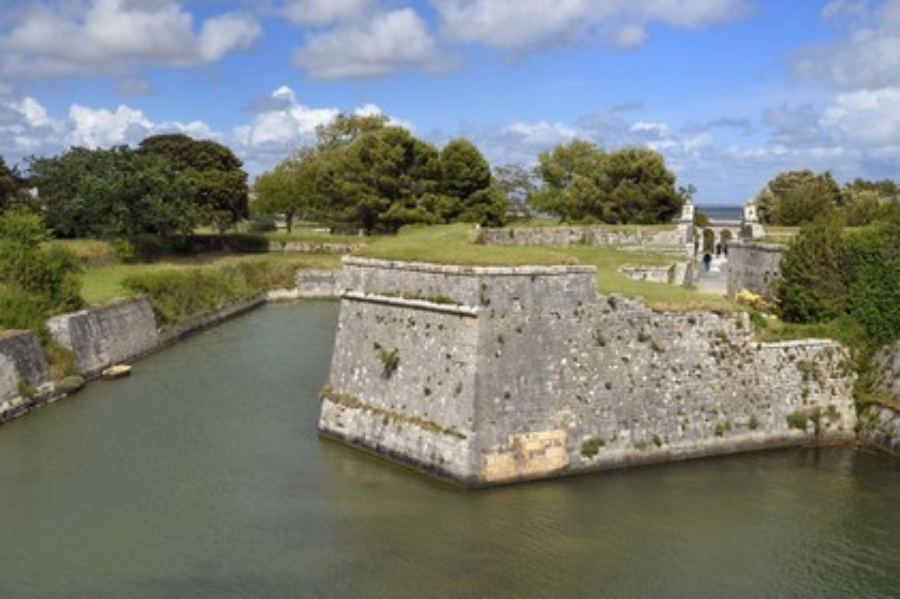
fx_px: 1049
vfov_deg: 31.8
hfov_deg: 46.4
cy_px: 300
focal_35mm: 42
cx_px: 450
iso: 200
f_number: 9
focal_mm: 42
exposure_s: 1/500
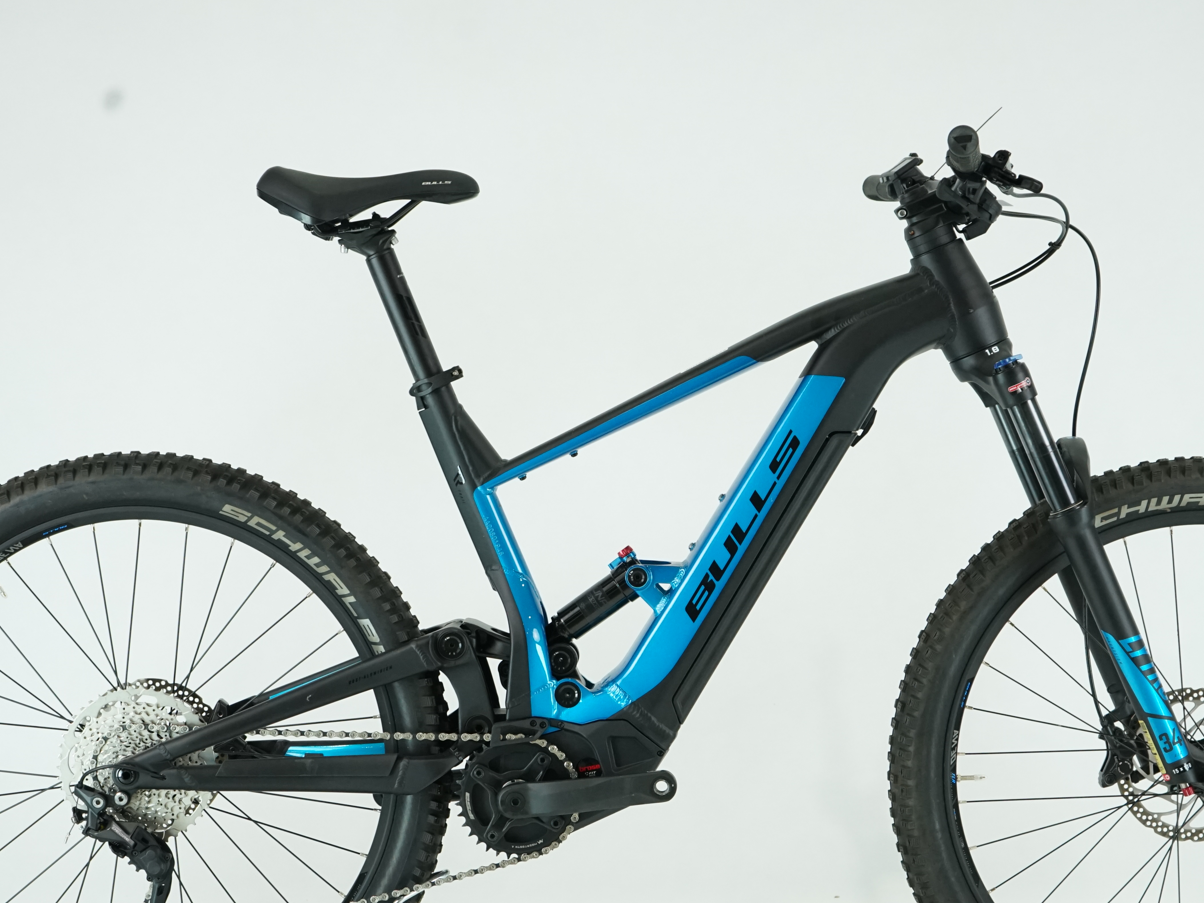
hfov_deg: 22.0
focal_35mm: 89
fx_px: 3096
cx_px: 673
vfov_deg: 16.6
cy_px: 539
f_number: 5.6
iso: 1600
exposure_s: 1/200
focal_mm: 65
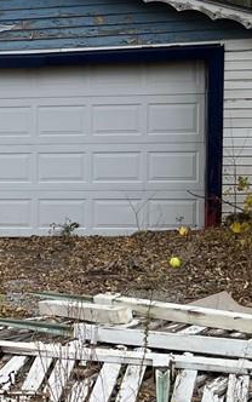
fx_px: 932
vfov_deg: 24.3
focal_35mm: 85
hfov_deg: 13.9
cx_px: -183
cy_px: 165
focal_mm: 5.1
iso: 40
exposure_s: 1/122
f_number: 1.6
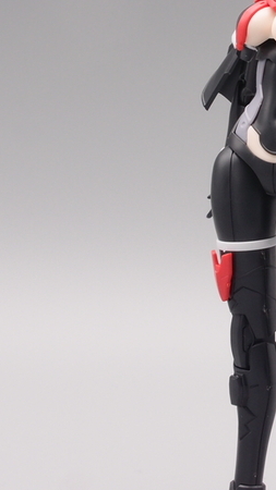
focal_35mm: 126
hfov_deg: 9.5
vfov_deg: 17.0
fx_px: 1640
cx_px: 325
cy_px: 175
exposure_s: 1/5
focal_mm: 14.05
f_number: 8
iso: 100
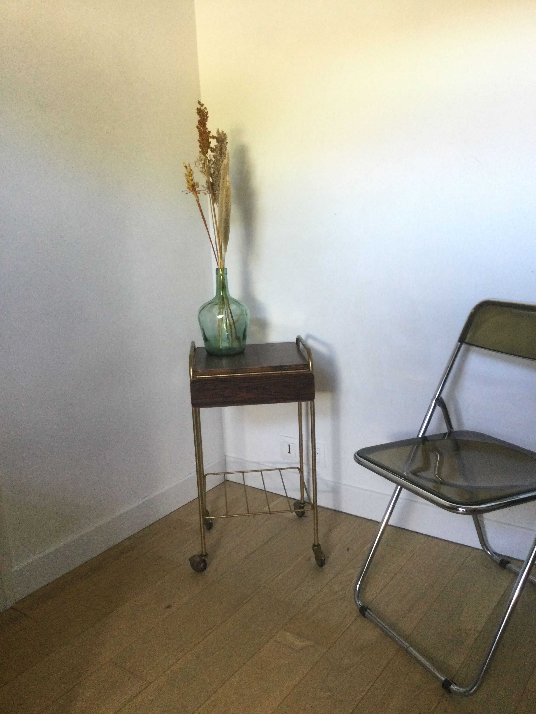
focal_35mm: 31
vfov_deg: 58.4
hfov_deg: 45.4
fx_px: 640
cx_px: 268
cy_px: 357
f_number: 2.4
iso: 200
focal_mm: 3.3
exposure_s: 1/33
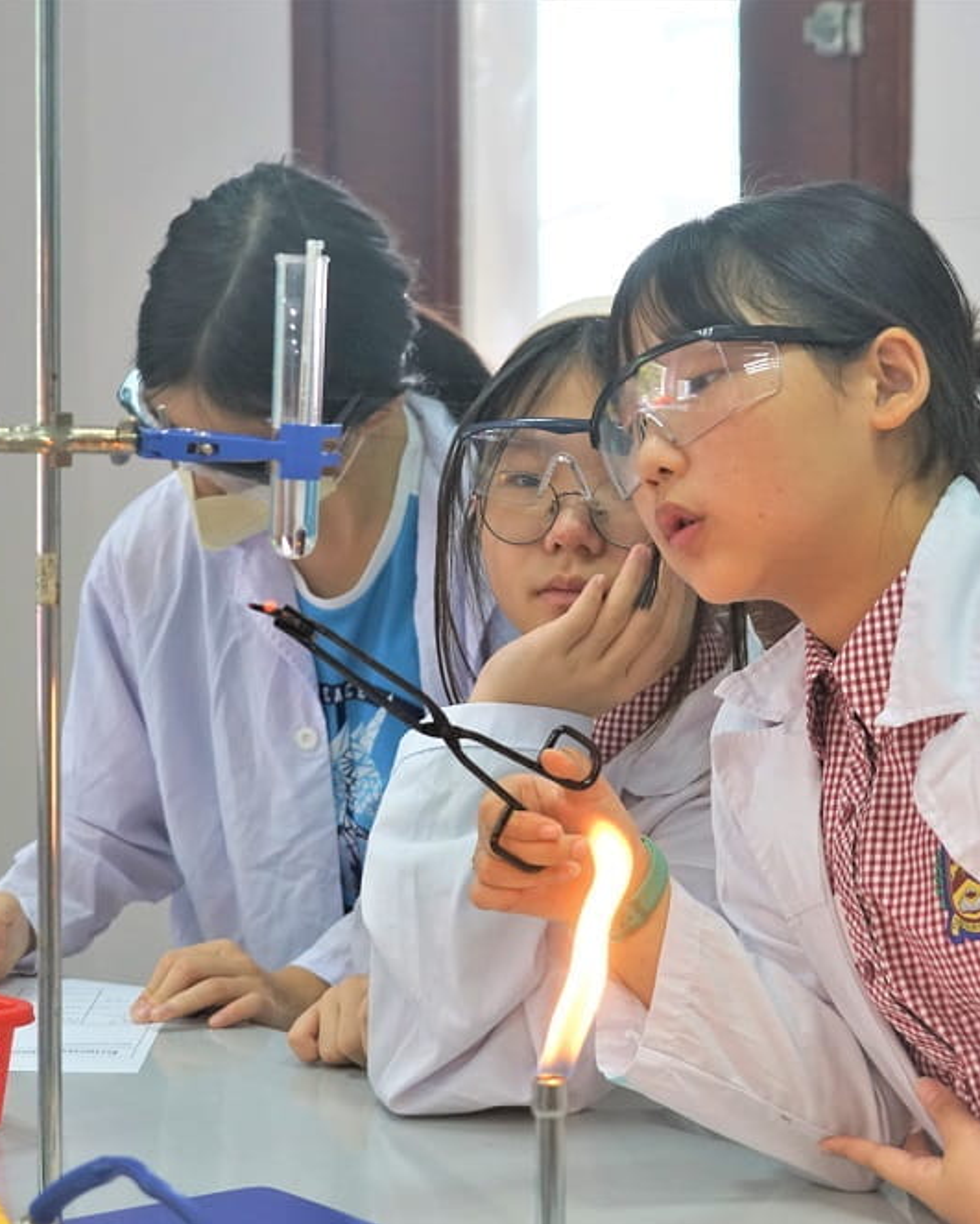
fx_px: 3333
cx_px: 633
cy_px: 614
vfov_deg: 20.8
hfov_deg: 16.7
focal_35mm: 92
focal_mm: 65
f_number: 5
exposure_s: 1/160
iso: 1600
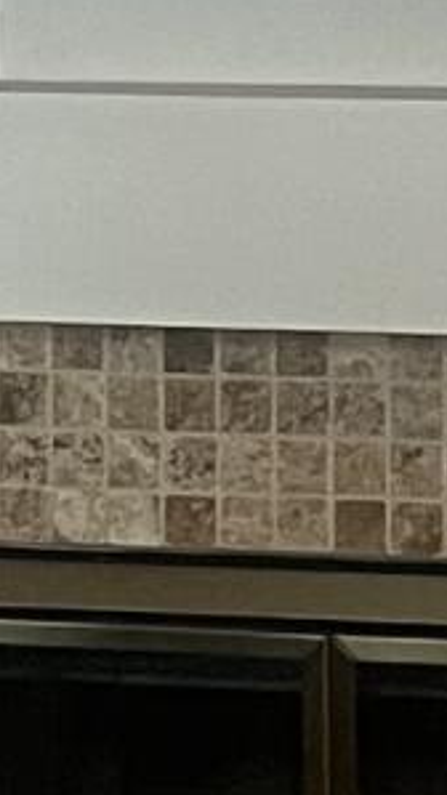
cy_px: 279
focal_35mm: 284
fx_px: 5989
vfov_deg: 7.6
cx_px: 114
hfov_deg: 4.3
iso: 250
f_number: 1.6
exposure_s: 1/60
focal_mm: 5.1
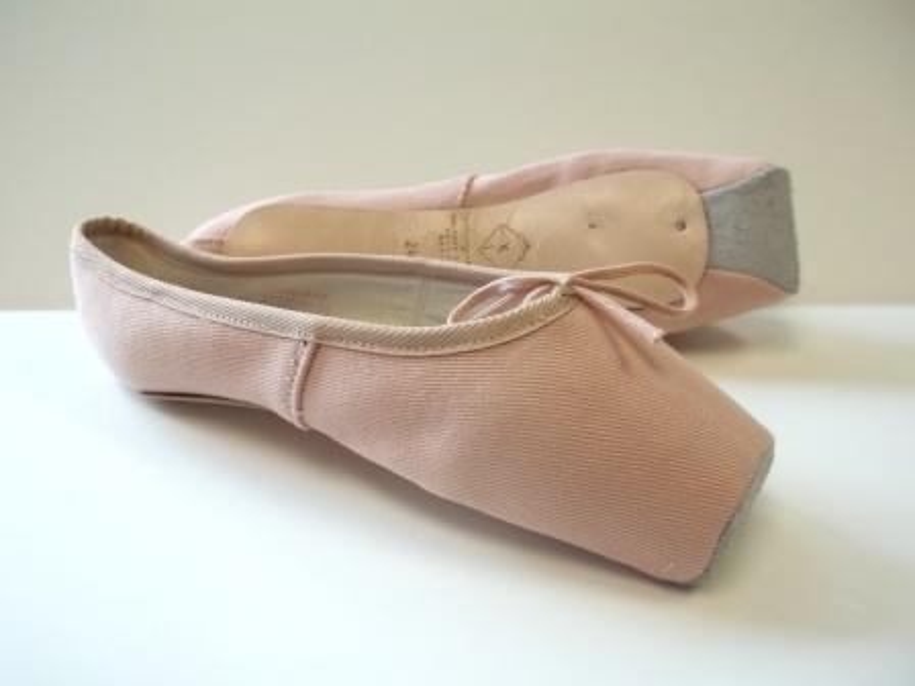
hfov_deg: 55.4
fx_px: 872
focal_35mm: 33
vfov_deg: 42.9
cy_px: 343
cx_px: 458
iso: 64
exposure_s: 1/80
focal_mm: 5.9
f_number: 3.3
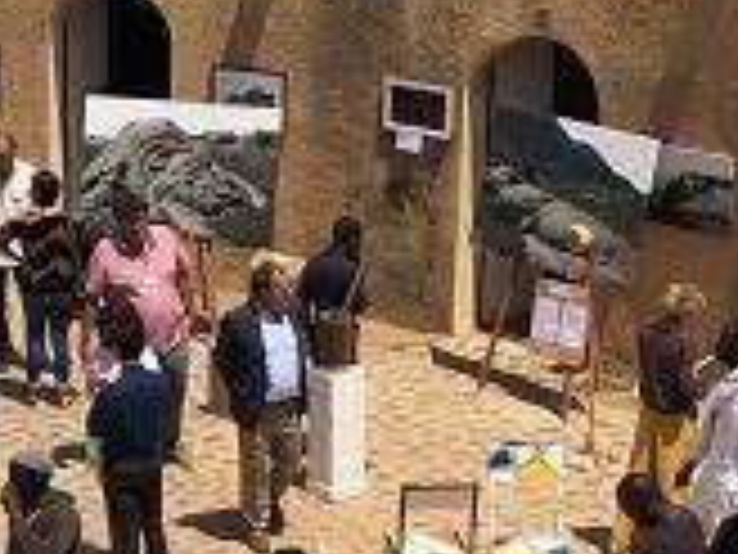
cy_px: 435
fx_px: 2942
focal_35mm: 138
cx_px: 214
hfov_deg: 14.3
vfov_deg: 10.7
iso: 25
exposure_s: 1/2667
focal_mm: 3.99
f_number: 1.8
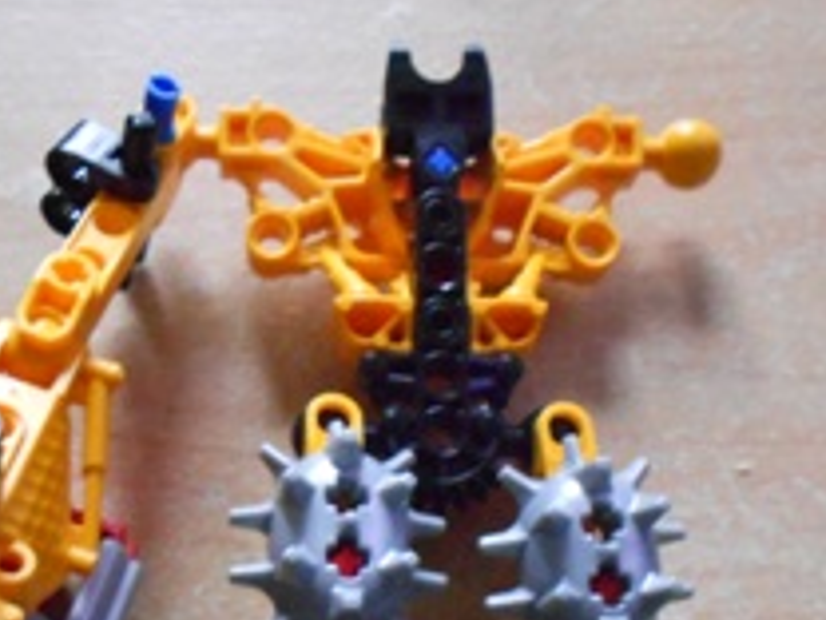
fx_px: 1336
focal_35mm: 56
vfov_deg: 24.8
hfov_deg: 34.2
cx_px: 326
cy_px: 628
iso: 800
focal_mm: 4.6
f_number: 3.2
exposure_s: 1/6
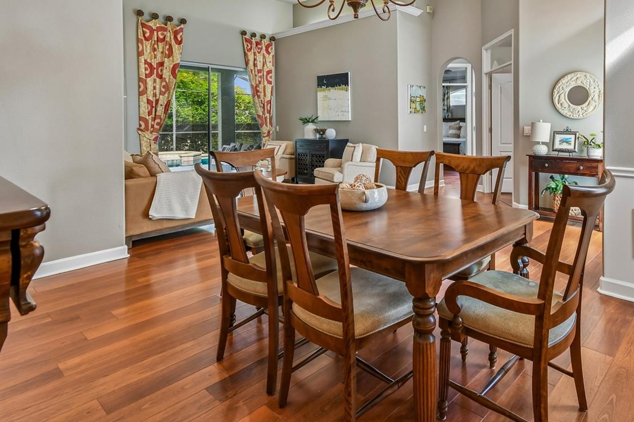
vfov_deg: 57.8
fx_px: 370
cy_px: 131
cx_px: 392
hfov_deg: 79.9
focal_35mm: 21
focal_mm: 10
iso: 100
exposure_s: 1/4
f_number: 7.1
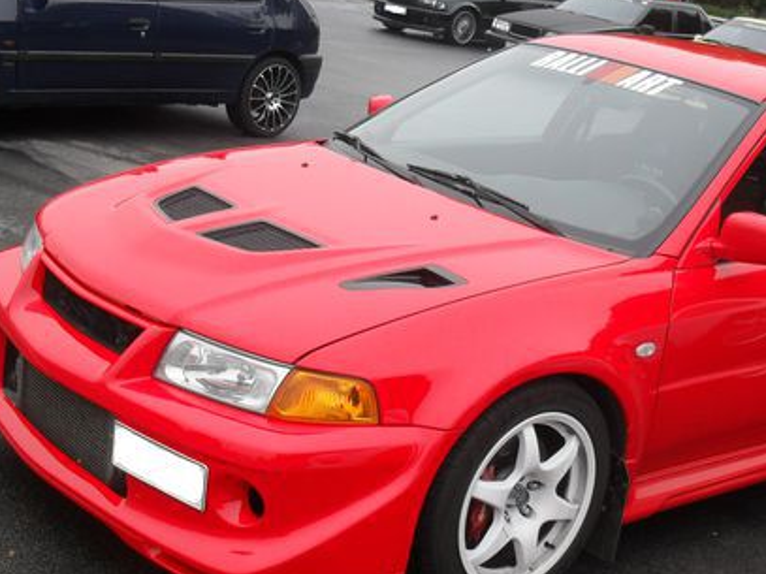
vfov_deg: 26.5
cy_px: 288
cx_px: 557
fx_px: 1217
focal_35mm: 55
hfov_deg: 34.3
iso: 100
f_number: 3.2
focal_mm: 6.3
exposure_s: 1/250
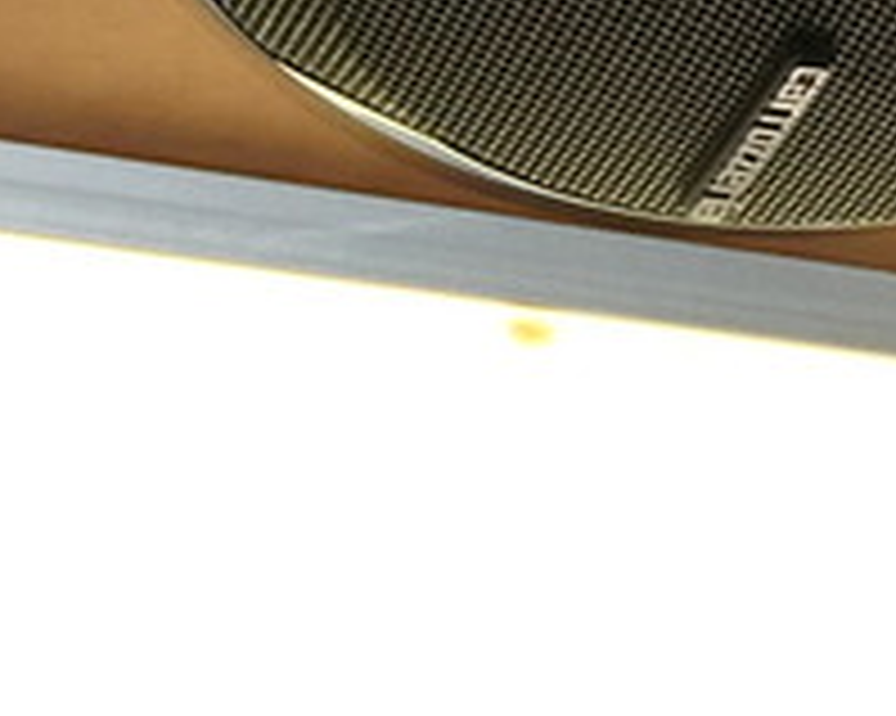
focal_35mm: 188
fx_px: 4983
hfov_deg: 10.1
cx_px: 1058
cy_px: -306
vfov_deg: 8.1
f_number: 3.3
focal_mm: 4.3
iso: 80
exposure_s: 1/100
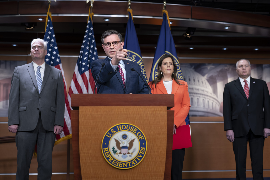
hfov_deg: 39.6
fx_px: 375
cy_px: 90
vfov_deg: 27.0
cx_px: 135
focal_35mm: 50
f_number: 2.2
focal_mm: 50
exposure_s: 1/400
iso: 1250
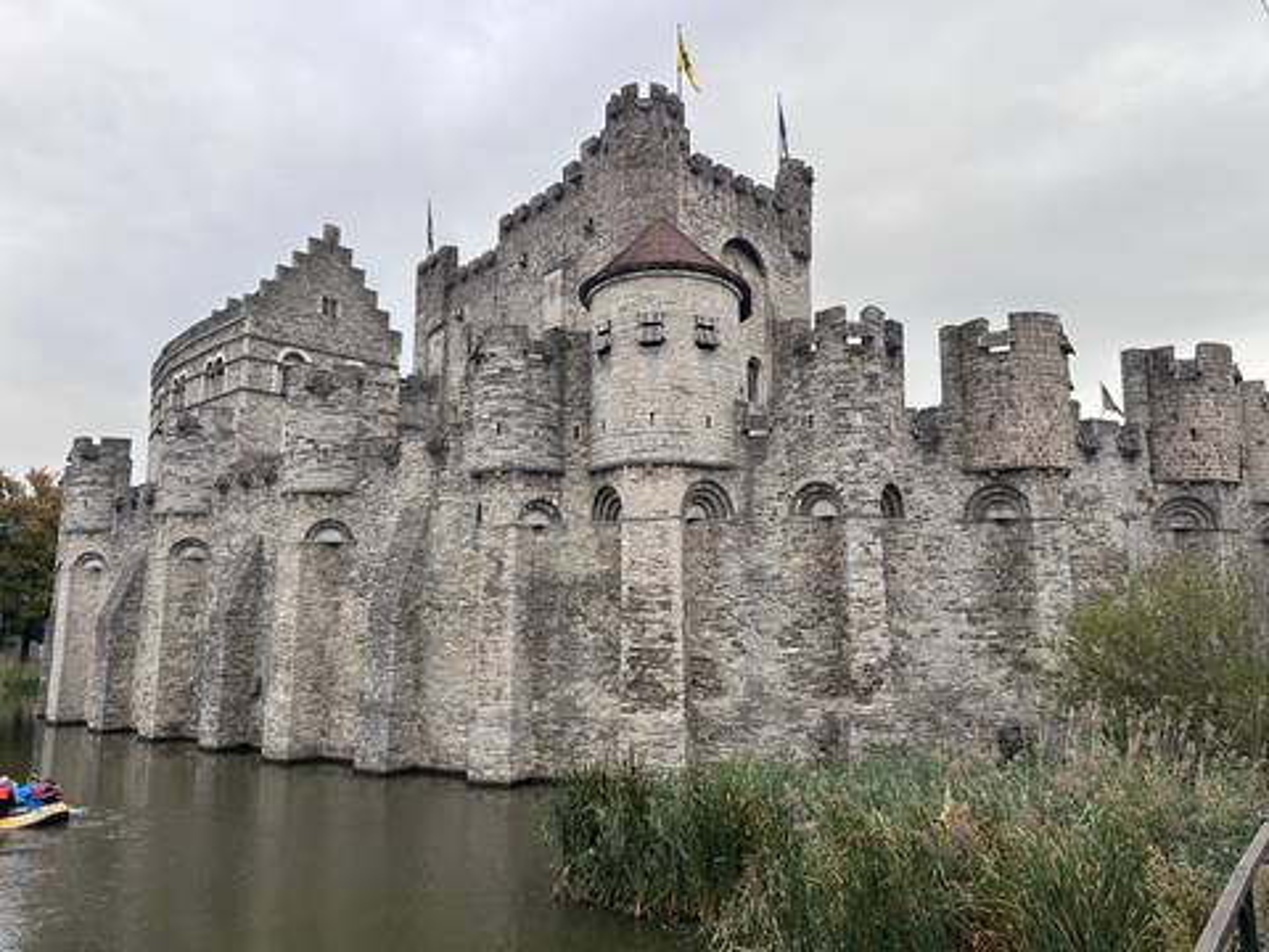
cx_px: 634
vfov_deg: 53.1
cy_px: 476
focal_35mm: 26
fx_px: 953
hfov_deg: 67.3
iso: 50
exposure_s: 1/561
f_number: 1.5
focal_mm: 5.7
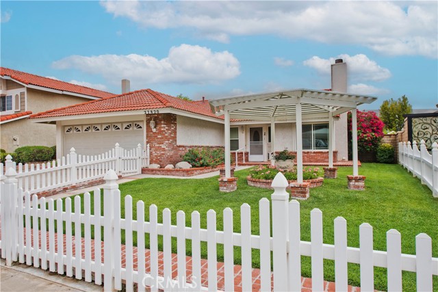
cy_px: 146
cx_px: 219
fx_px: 292
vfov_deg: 53.2
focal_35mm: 24
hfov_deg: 73.7
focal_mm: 24
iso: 400
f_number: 5.6
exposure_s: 1/2000
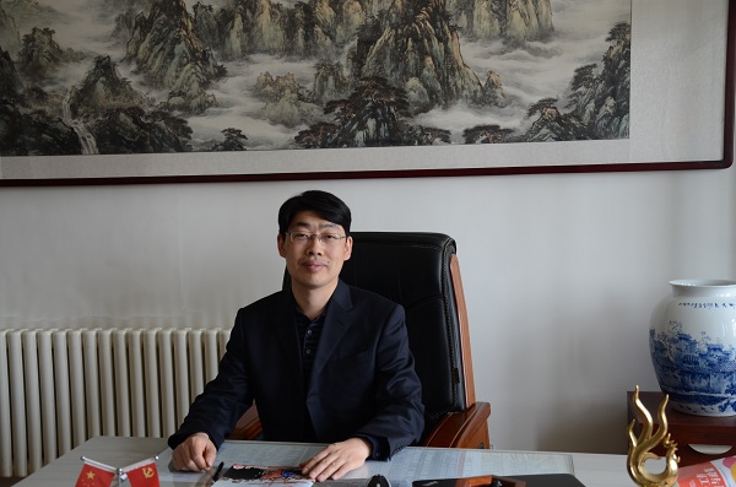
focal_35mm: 48
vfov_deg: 27.9
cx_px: 368
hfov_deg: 41.2
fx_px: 979
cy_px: 244
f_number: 4.2
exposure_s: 1/8
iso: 100
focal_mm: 32
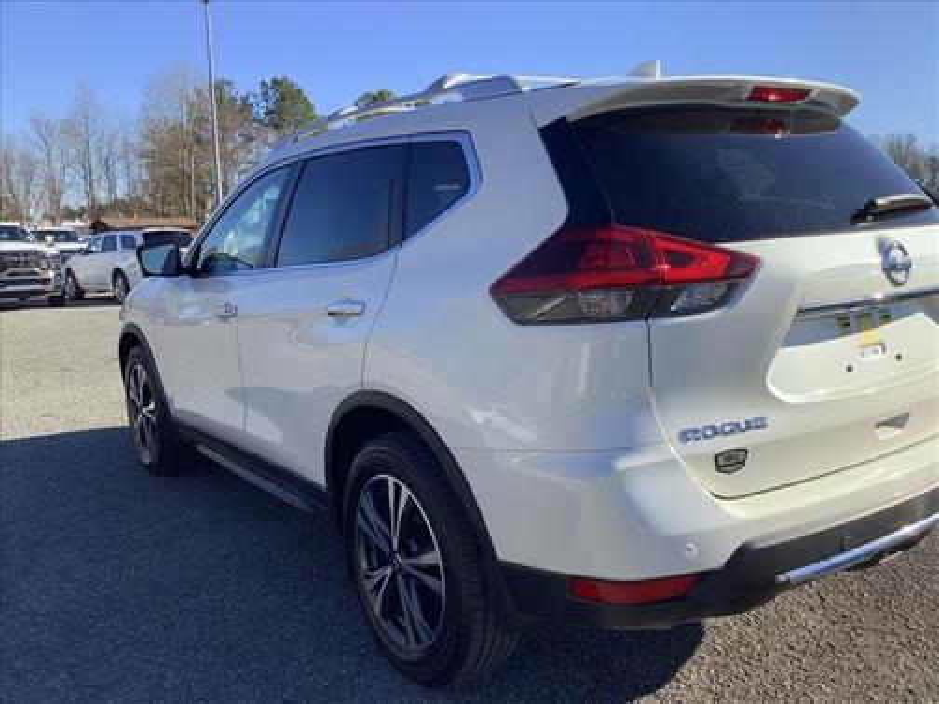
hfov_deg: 58.4
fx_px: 841
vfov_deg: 45.4
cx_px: 470
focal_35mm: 31
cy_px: 352
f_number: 2.4
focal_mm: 3.3
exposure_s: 1/637
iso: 25
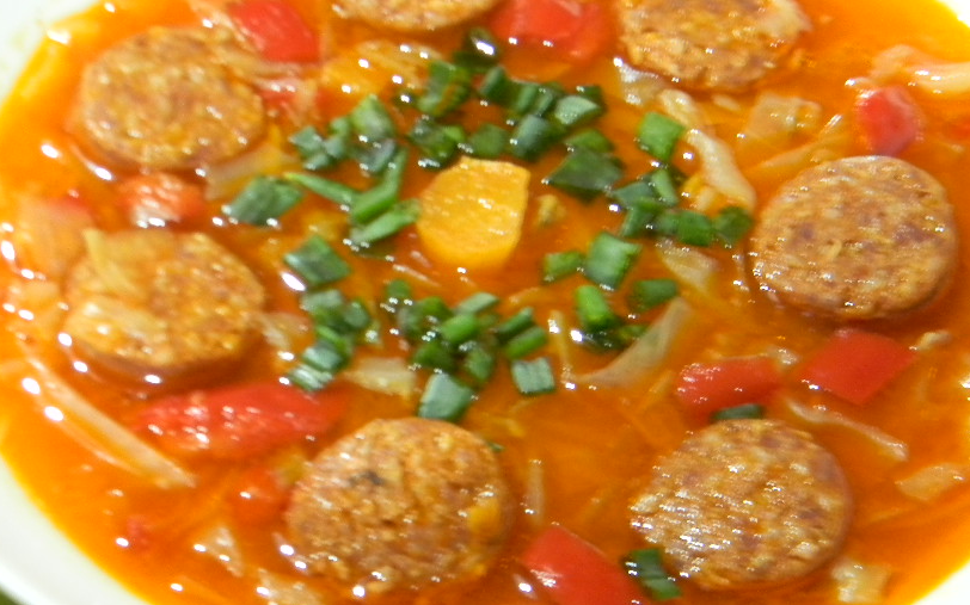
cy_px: 334
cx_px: 480
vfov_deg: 11.8
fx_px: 2934
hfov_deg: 18.8
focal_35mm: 111
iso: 400
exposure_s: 1/3.8
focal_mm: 15.1
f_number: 4.5
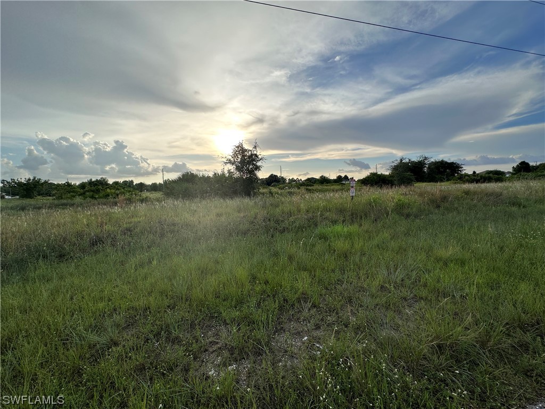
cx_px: 272
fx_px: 220
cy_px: 204
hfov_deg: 102.1
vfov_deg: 85.7
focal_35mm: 14
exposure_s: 1/1642
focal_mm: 2.22
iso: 50
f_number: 2.2
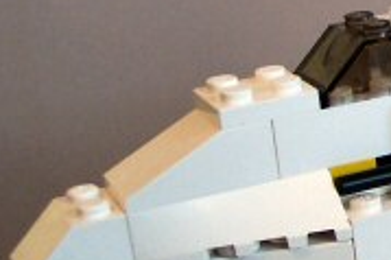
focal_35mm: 136
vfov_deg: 10.1
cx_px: 647
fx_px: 1476
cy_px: 128
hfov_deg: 13.8
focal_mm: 8
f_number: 2.8
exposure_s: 1/30
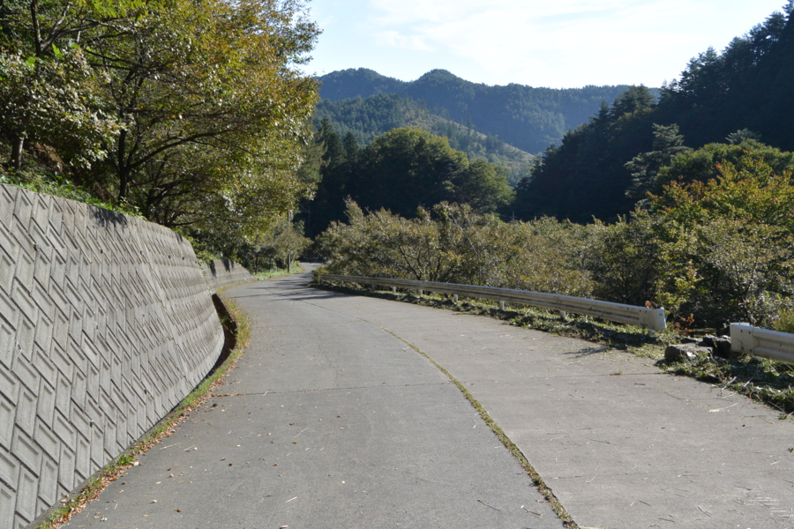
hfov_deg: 54.4
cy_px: 264
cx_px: 397
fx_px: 772
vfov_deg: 37.9
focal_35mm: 35
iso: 160
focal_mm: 13
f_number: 5.6
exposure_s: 1/320
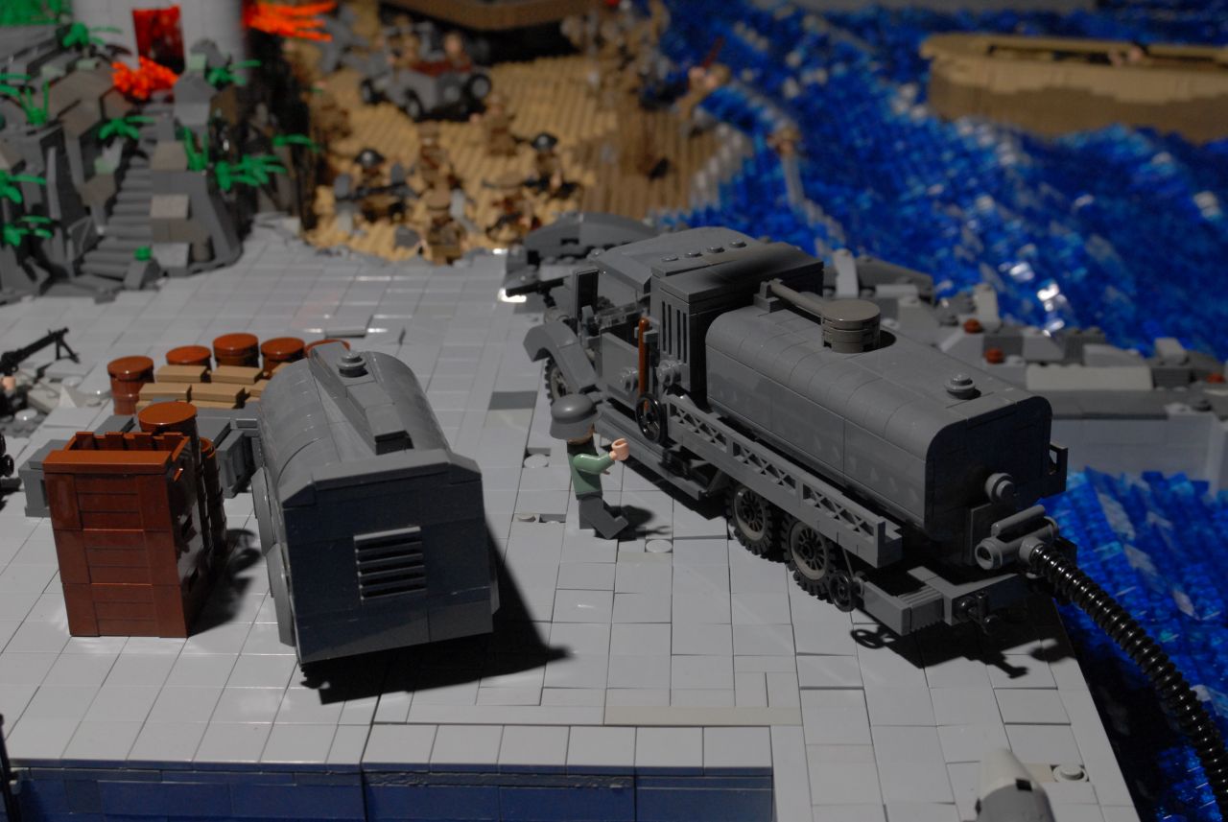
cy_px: 411
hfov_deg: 37.8
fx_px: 1793
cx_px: 614
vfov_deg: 25.8
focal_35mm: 52
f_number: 7.1
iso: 500
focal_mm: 35
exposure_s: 1/125
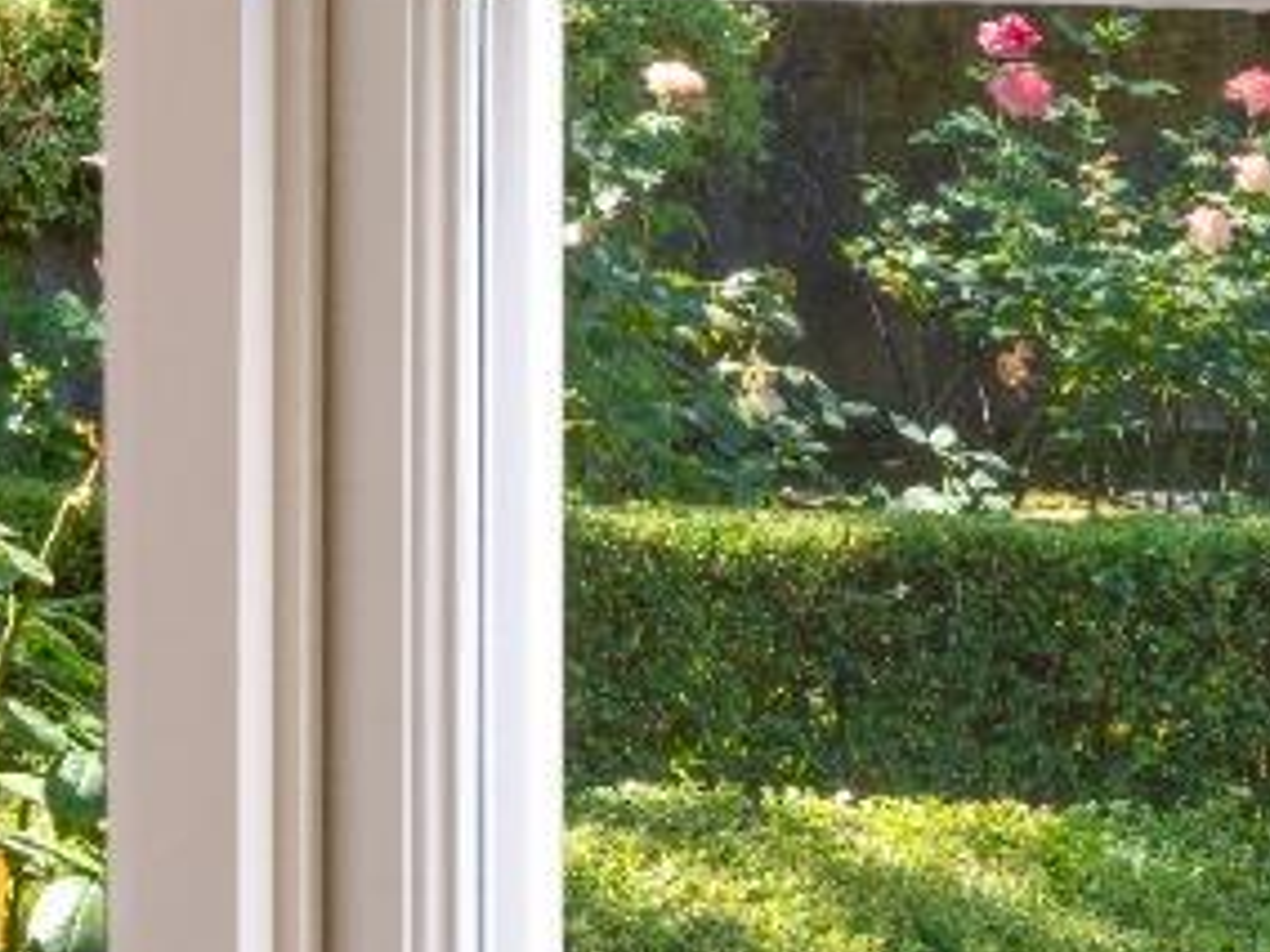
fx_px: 4293
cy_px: -116
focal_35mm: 117
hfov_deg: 14.4
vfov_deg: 12.4
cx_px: -1145
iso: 100
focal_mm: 23
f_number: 13
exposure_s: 1/2.5
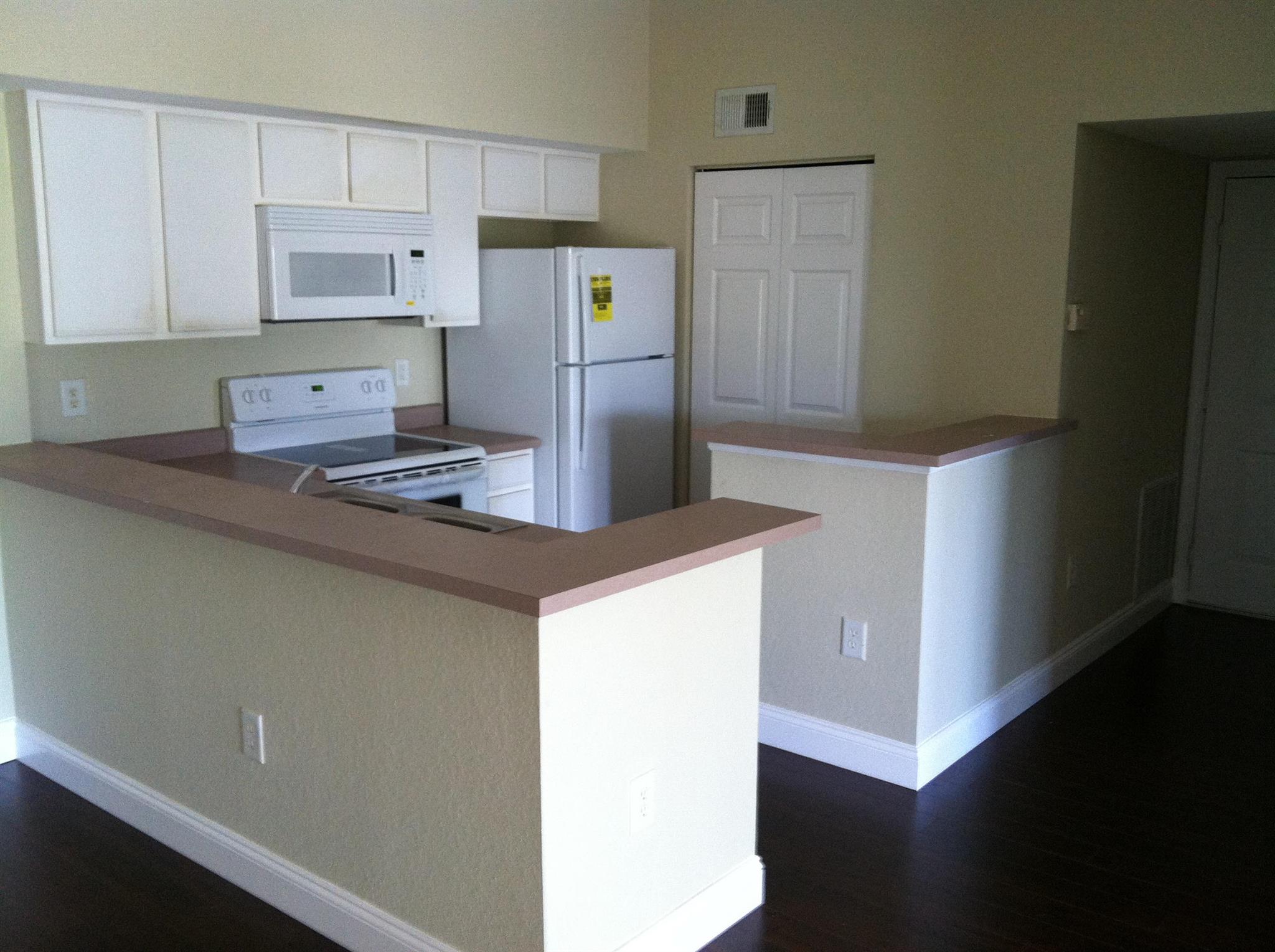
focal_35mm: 35
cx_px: 638
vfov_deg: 40.6
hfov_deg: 52.7
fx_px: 1287
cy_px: 476
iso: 160
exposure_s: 1/15
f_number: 2.8
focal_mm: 3.85
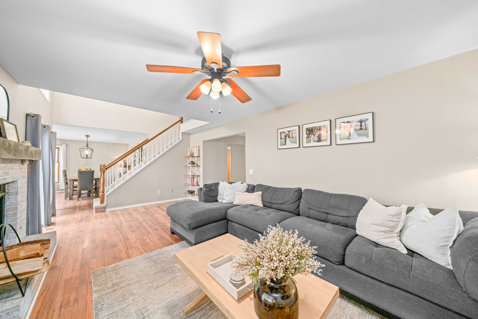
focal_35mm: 12
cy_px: 160
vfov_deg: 90.0
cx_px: 239
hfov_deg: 112.6
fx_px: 159
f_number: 10
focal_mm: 12
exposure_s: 1
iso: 200
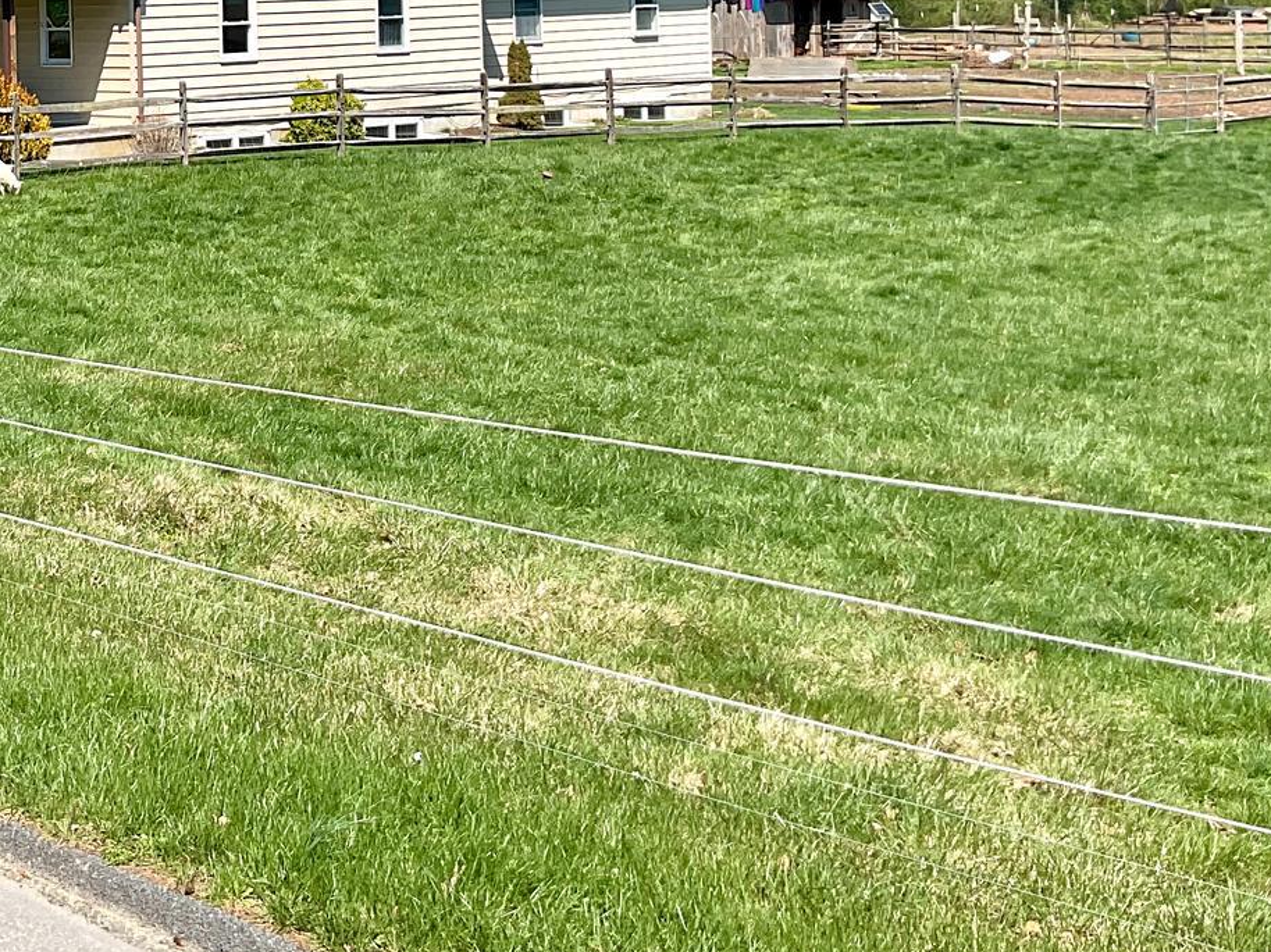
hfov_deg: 28.7
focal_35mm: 65
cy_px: -33
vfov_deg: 21.6
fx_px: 2386
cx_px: 132
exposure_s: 1/1786
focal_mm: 3
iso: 16
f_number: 1.8
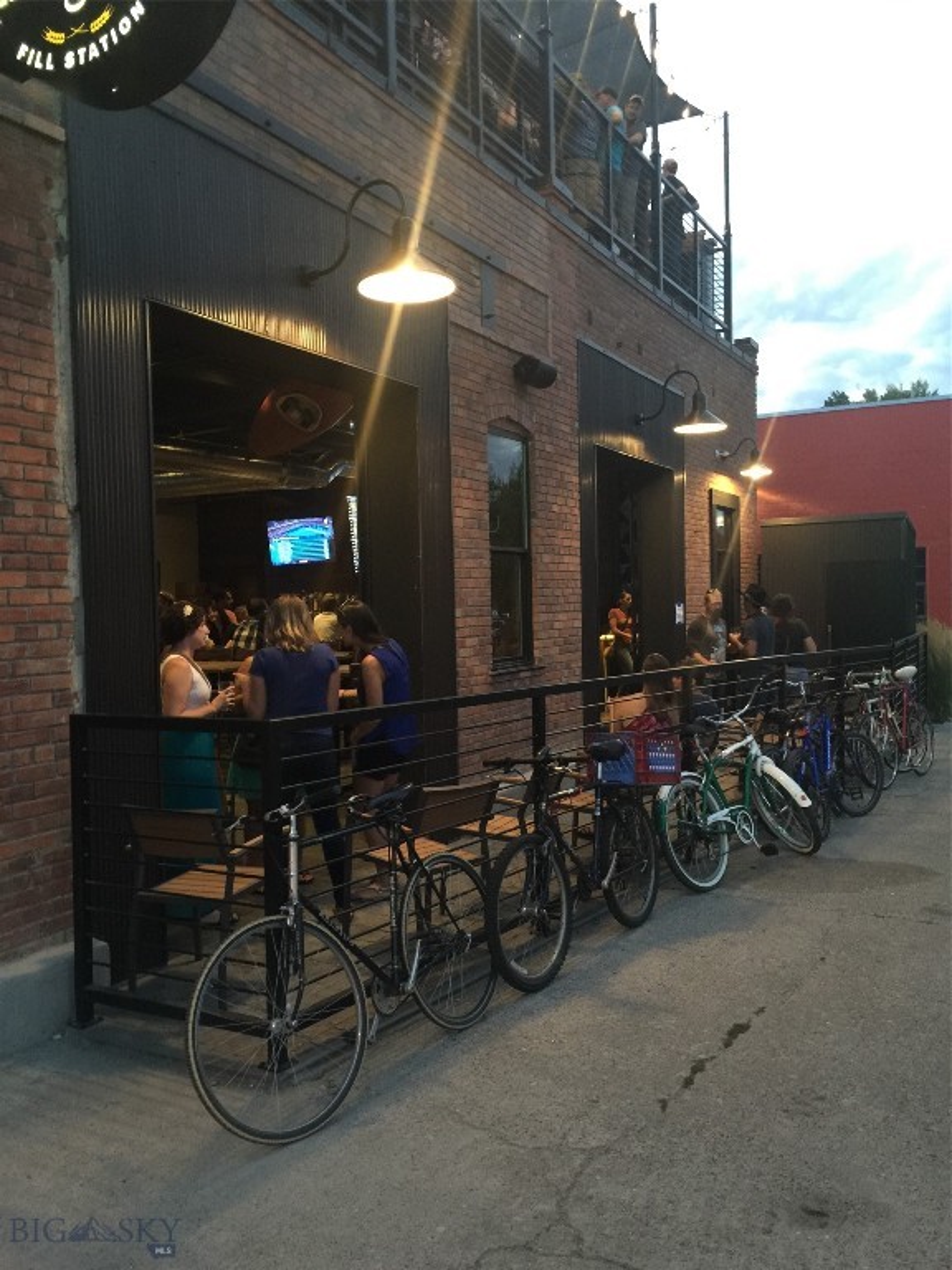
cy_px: 635
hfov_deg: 48.2
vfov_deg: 61.7
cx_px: 476
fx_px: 1063
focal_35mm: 29
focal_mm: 4.15
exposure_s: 1/4
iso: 80
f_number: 2.2
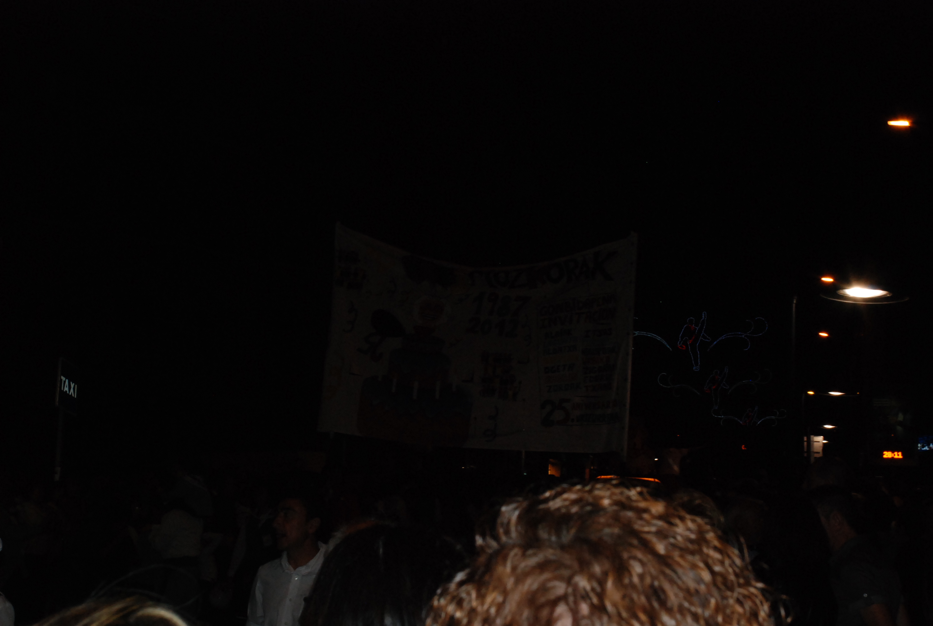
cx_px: 466
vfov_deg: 19.0
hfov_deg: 28.0
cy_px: 313
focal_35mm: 72
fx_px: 1870
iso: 800
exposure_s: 1/60
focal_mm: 48
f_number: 16
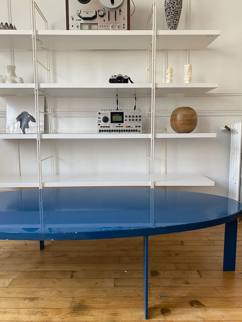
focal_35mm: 26
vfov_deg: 67.3
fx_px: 242
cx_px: 121
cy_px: 161
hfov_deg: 53.1
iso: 125
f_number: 1.8
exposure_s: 1/78
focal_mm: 4.25
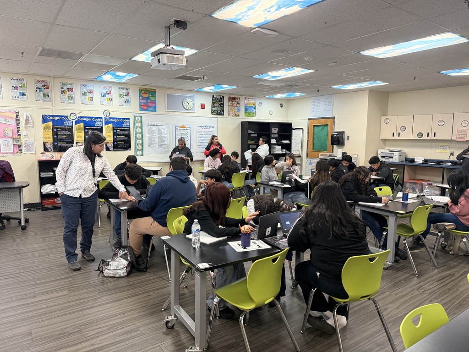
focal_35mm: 24
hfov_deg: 71.6
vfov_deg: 56.8
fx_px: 325
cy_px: 176
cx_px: 234
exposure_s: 1/60
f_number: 1.78
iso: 320
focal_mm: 6.76
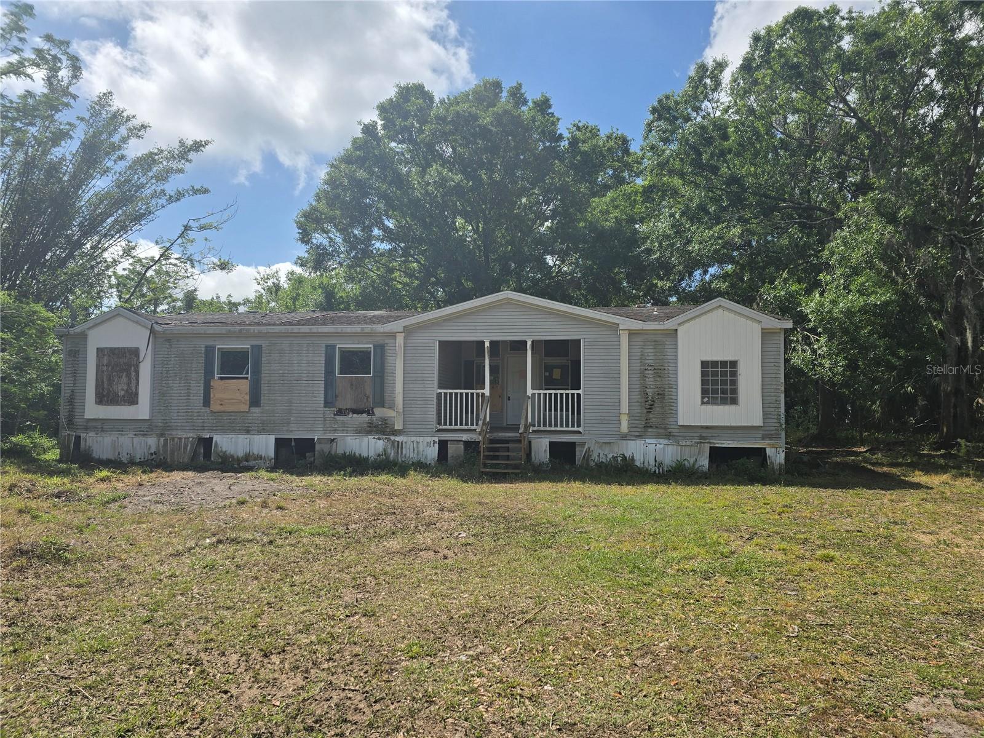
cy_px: 369
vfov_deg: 58.9
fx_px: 654
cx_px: 492
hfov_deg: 73.9
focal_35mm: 23
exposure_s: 1/1453
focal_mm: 6.3
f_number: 1.7
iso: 12
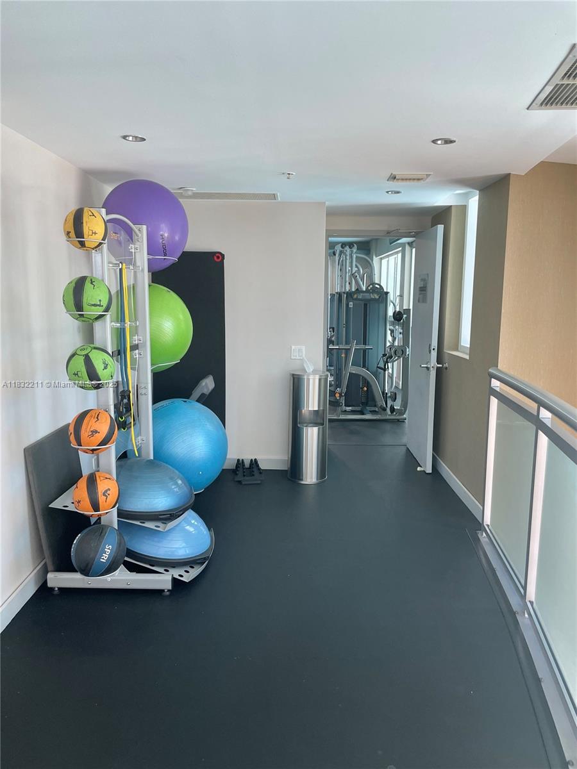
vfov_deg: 67.3
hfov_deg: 53.1
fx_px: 578
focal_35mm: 26
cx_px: 288
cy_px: 384
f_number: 1.6
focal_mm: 4.2
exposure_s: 1/121
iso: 80
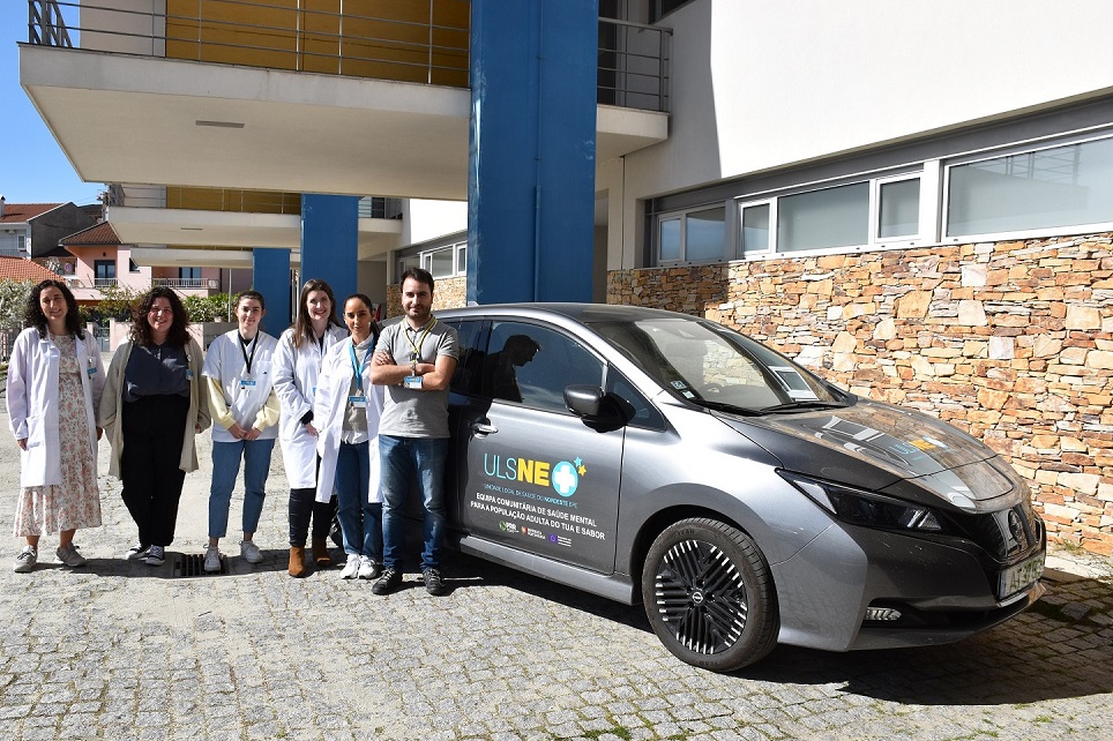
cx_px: 548
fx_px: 865
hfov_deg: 65.5
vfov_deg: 46.4
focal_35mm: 28
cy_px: 376
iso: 200
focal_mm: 18
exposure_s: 1/400
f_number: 10
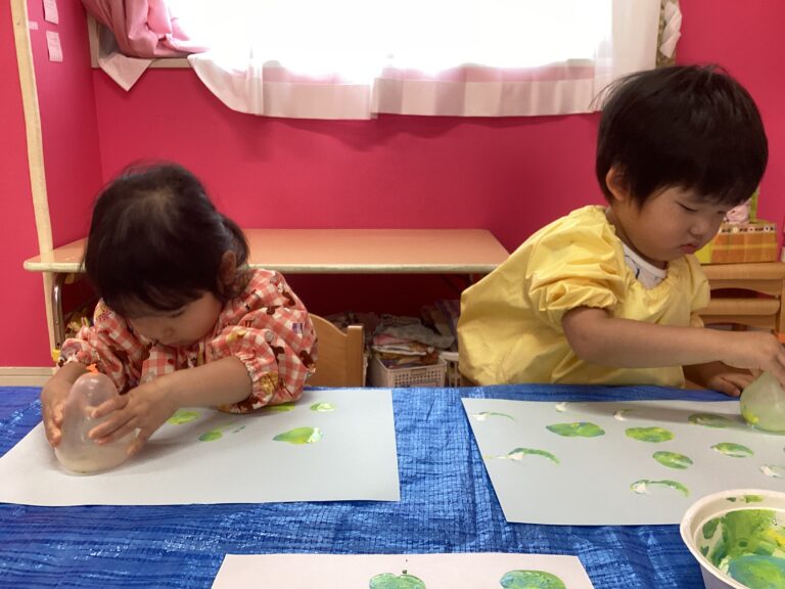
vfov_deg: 45.4
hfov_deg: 58.4
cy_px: 294
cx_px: 392
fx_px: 703
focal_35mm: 31
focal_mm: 3.3
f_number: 2.4
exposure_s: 1/50
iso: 100
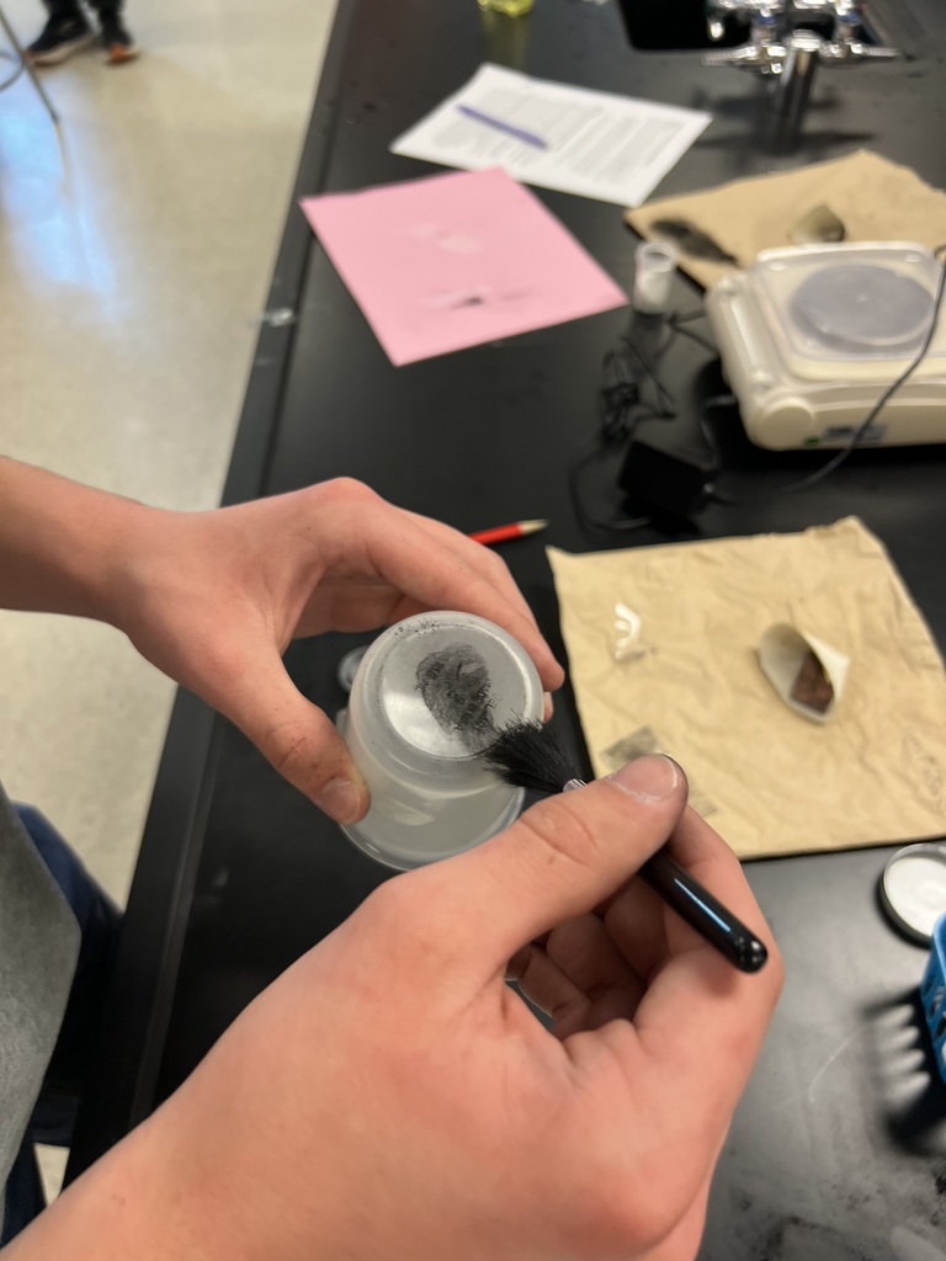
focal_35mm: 26
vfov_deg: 67.3
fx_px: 947
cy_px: 630
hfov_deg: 53.1
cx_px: 473
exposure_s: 1/120
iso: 125
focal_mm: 5.7
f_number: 1.5
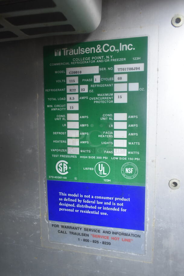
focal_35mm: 27
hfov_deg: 48.0
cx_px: 92
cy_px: 138
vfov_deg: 67.3
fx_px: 207
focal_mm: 18
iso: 800
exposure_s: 1/60
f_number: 5.6
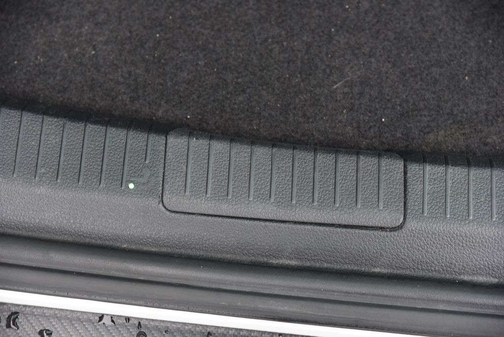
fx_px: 1373
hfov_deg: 20.8
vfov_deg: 14.0
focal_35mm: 98
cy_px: 168
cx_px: 252
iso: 500
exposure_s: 1/80
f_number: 4.5
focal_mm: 98
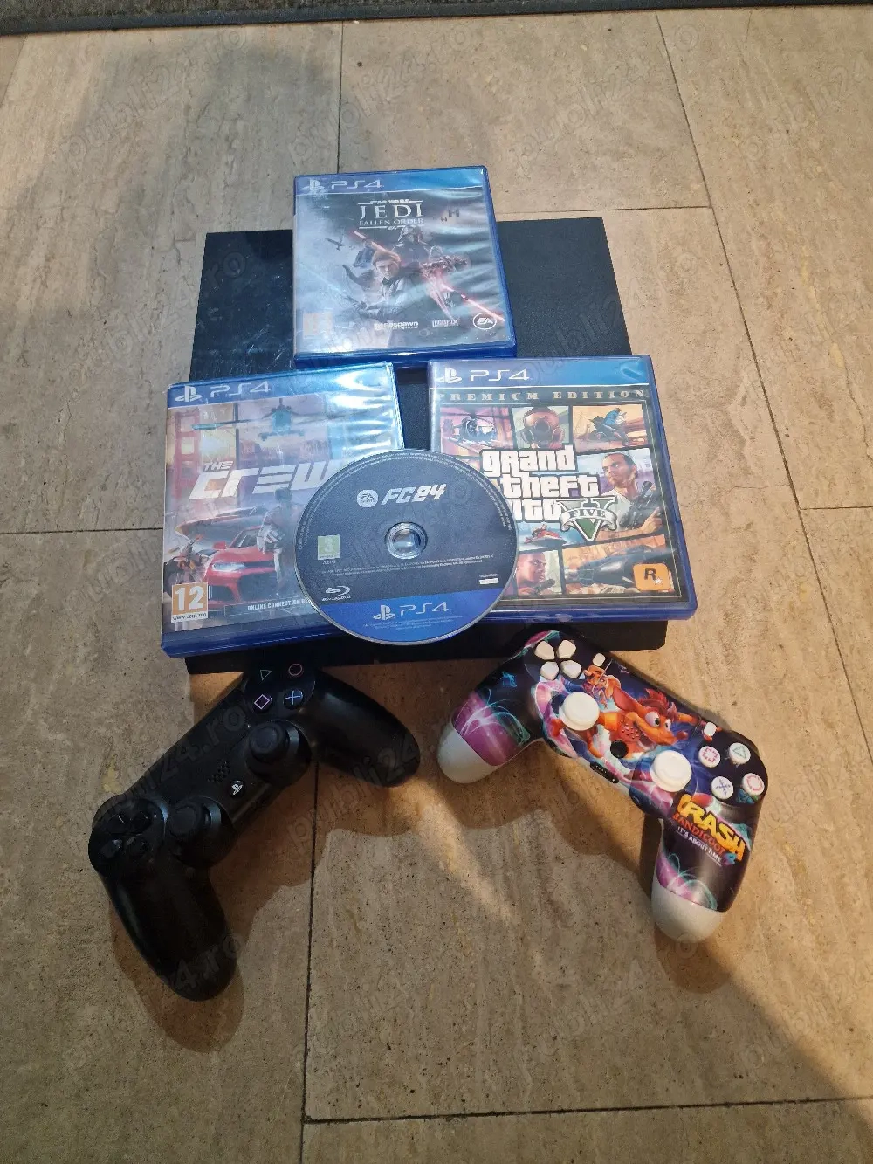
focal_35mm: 23
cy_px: 582
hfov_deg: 58.9
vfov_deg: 73.9
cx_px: 436
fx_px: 773
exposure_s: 1/50
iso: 640
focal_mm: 6.4
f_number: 1.8
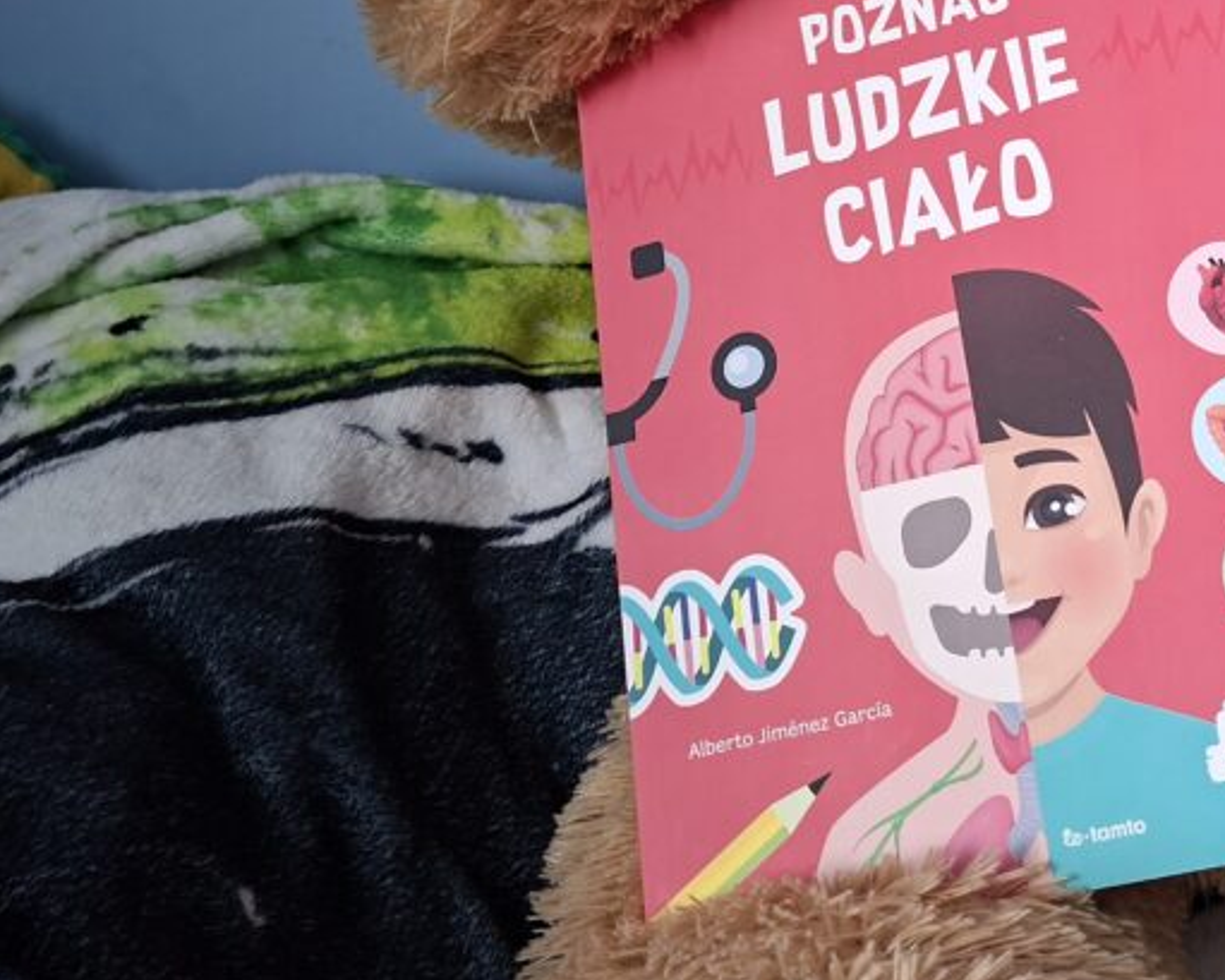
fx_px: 1632
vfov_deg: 32.5
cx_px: 1028
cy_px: 187
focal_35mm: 45
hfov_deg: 39.1
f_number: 1.8
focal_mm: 5.54
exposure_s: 1/33
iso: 250
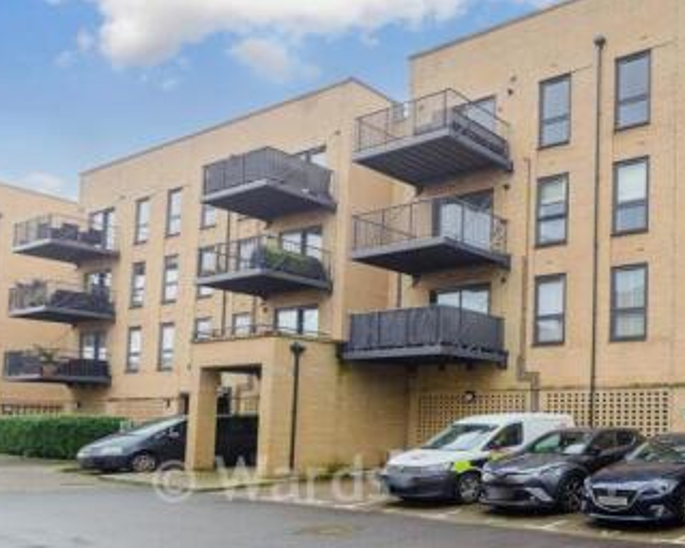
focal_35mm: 27
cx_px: 609
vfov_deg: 51.5
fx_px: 547
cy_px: 158
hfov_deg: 56.0
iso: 400
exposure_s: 1/320
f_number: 8
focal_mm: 14
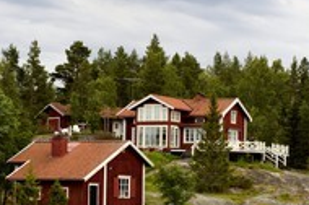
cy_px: 112
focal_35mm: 155
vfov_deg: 8.8
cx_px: 335
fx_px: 1328
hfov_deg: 13.0
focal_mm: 70
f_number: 5.6
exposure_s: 1/200
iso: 400
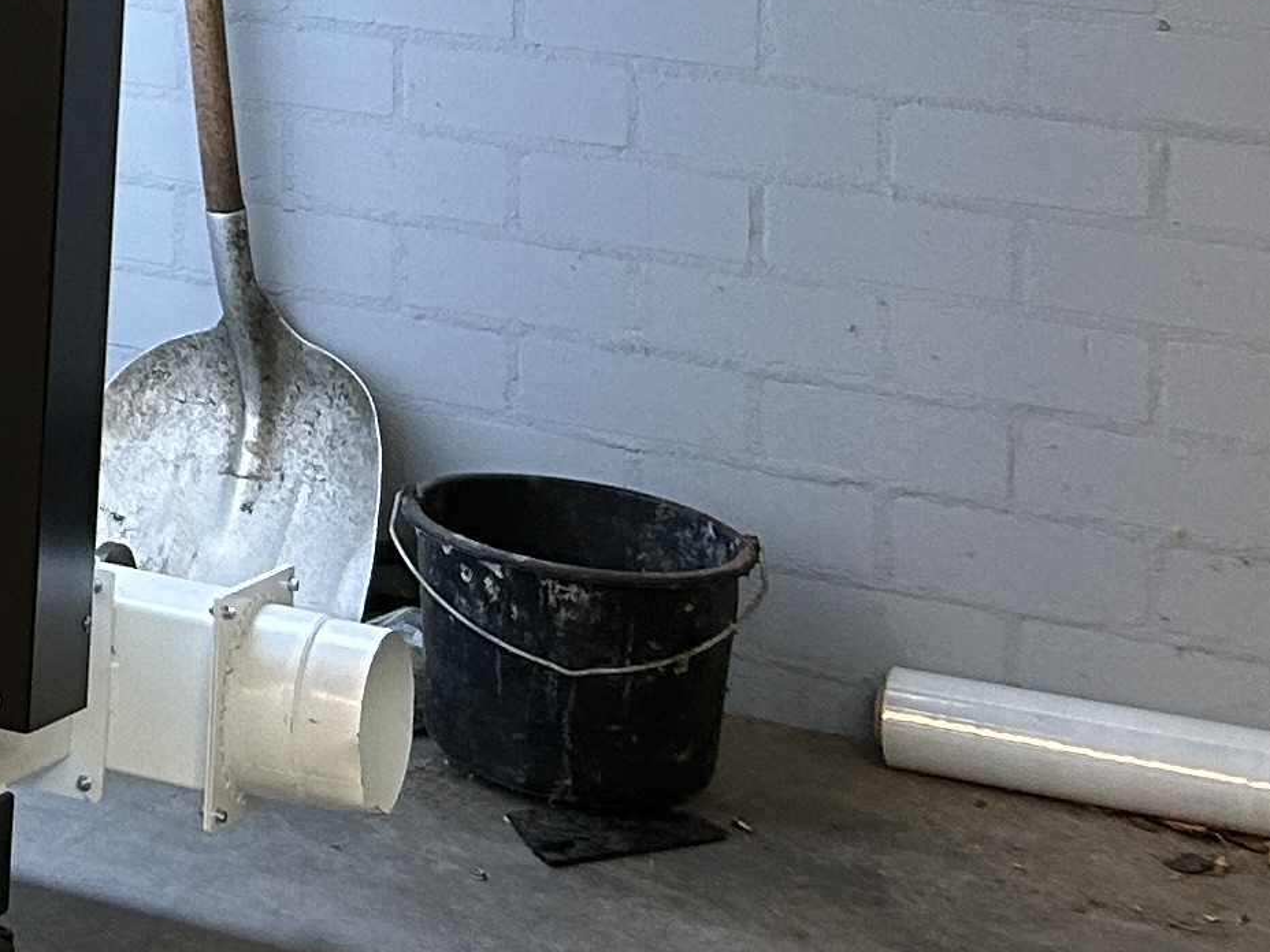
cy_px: -602
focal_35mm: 113
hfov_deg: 14.6
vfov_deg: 12.3
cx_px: -1206
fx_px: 4146
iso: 100
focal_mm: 5.7
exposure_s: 1/50
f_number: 1.5
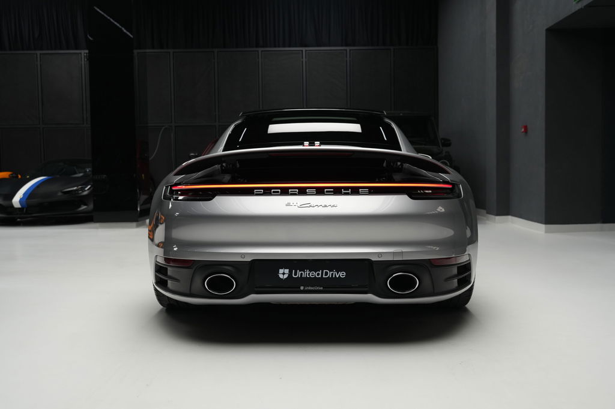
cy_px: 204
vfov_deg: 37.8
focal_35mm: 35
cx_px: 308
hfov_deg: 54.4
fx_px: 598
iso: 640
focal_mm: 35
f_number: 4
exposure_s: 1/40
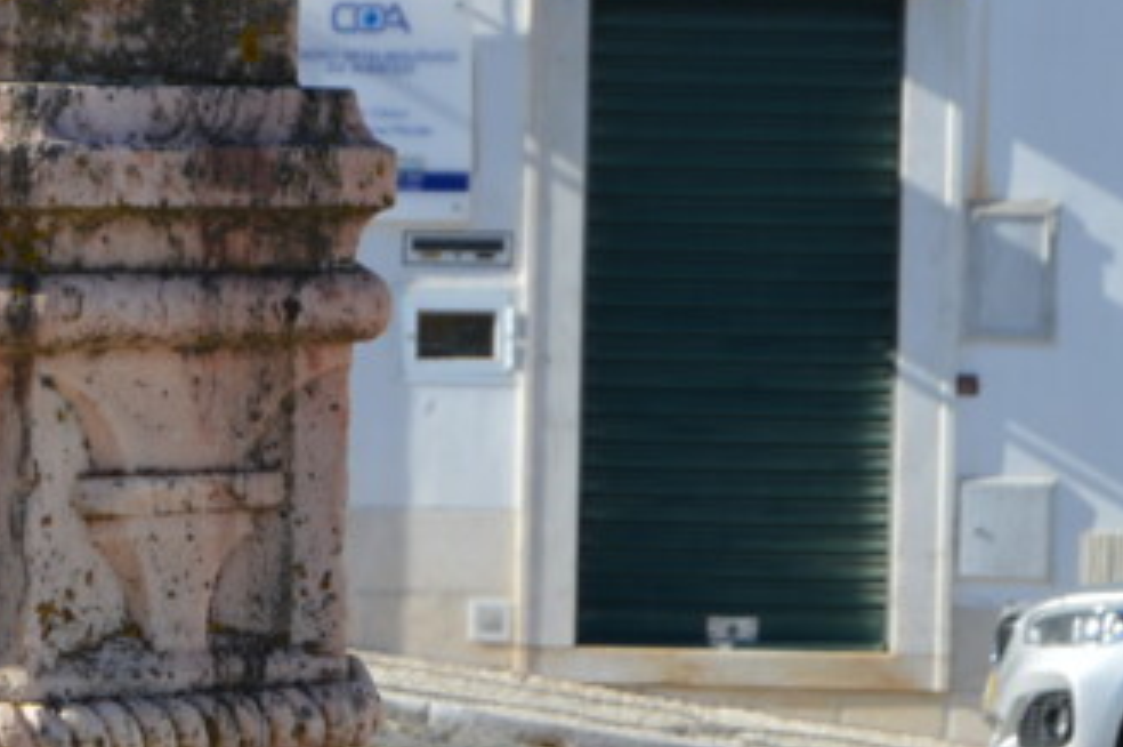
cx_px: 58
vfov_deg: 5.7
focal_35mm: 241
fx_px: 7525
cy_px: 553
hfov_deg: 8.5
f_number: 8
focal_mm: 55
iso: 100
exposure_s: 1/250
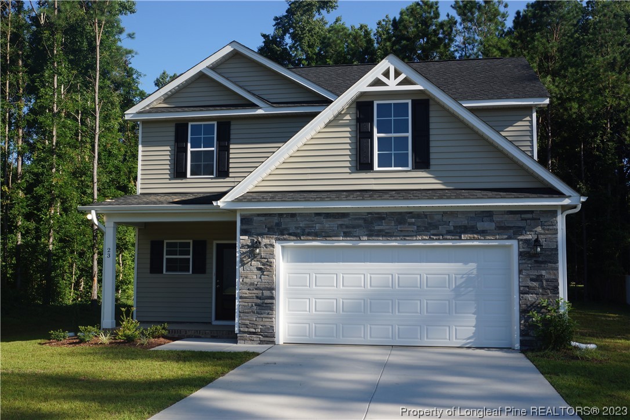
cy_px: 210
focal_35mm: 36
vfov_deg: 36.9
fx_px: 630
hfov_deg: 53.1
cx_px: 315
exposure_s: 1/125
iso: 100
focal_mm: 24
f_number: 13
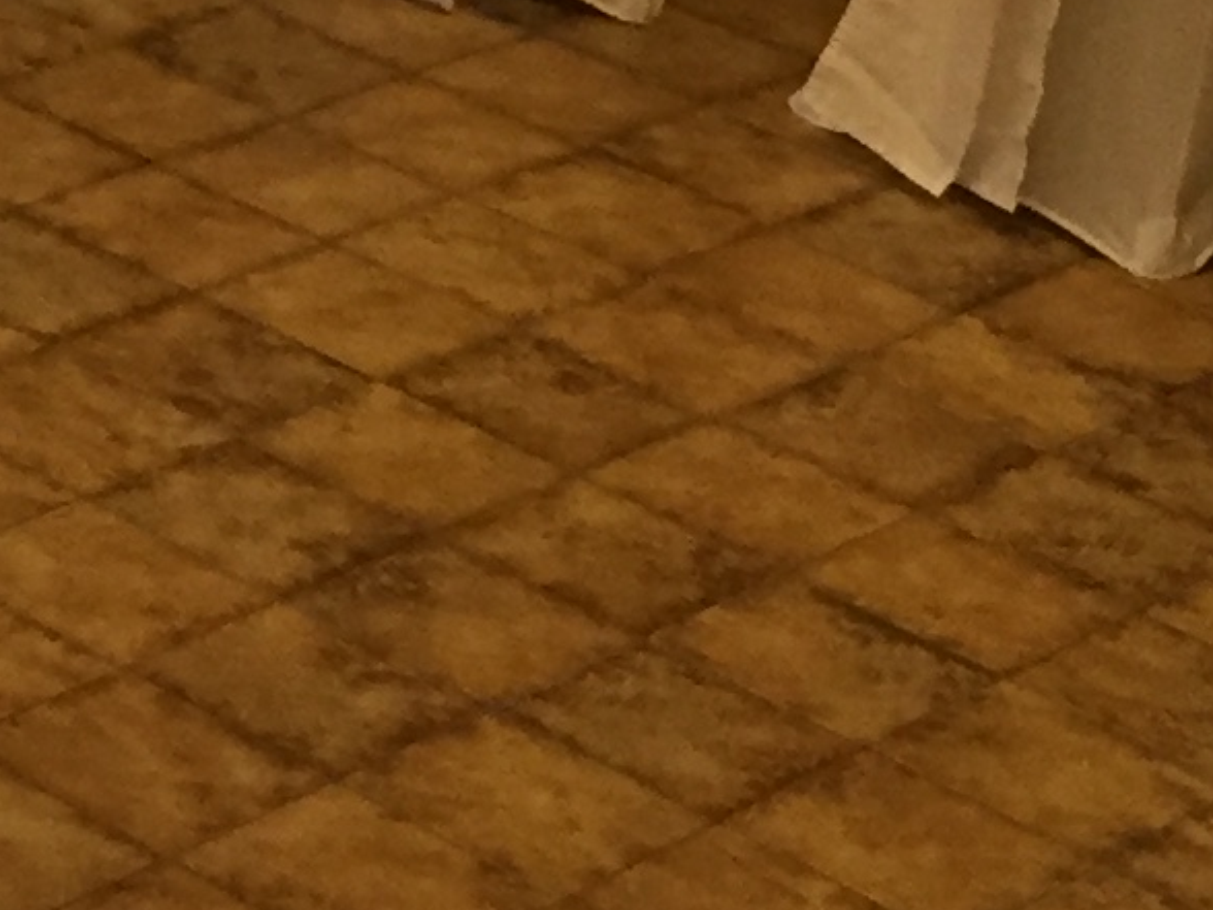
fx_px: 5642
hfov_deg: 11.5
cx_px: -871
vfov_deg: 9.2
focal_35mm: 161
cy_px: 314
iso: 200
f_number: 2.2
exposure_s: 1/33
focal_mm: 4.15
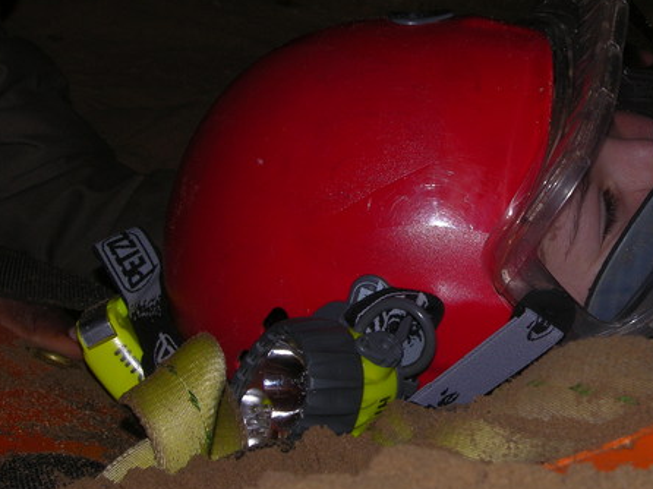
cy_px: 174
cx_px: 529
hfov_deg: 12.5
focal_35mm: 158
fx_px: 2979
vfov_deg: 9.4
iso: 50
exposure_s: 1/60.3
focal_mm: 22.3
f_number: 6.3
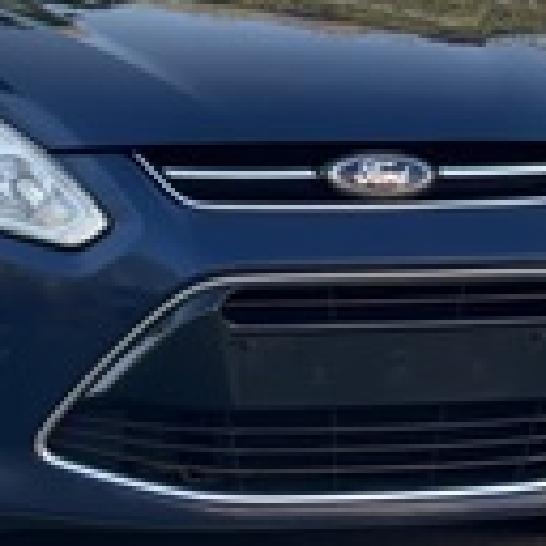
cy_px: 77
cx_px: 47
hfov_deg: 10.9
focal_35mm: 159
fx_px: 2837
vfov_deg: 10.9
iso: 20
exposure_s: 1/124
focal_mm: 7.5
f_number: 2.2
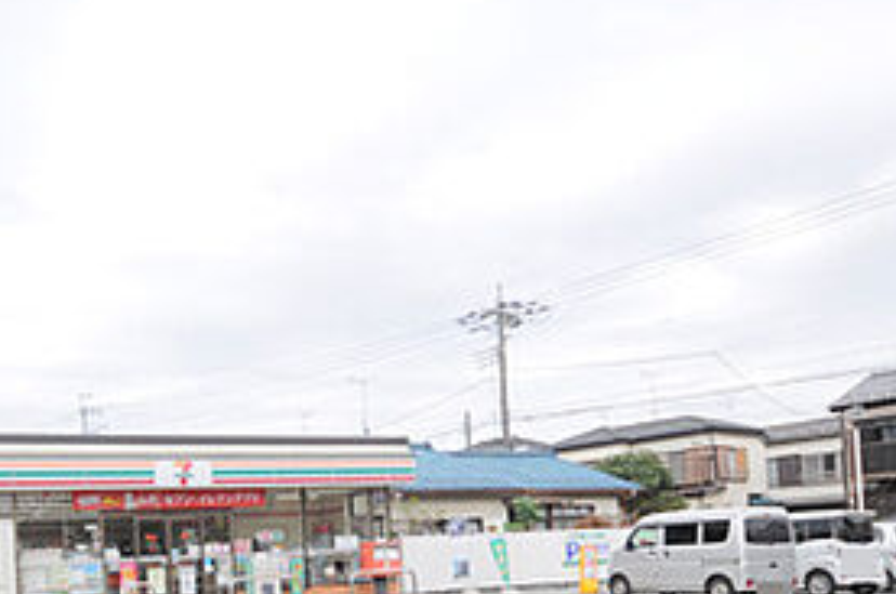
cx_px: 218
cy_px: 540
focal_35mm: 37
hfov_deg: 49.6
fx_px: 922
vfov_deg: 33.7
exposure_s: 1/200
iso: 200
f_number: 7.1
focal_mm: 11
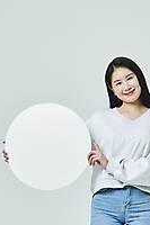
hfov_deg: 11.4
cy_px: 180
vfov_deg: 16.9
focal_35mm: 120
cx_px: 92
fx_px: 751
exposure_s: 1/125
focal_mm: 60
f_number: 11
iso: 100
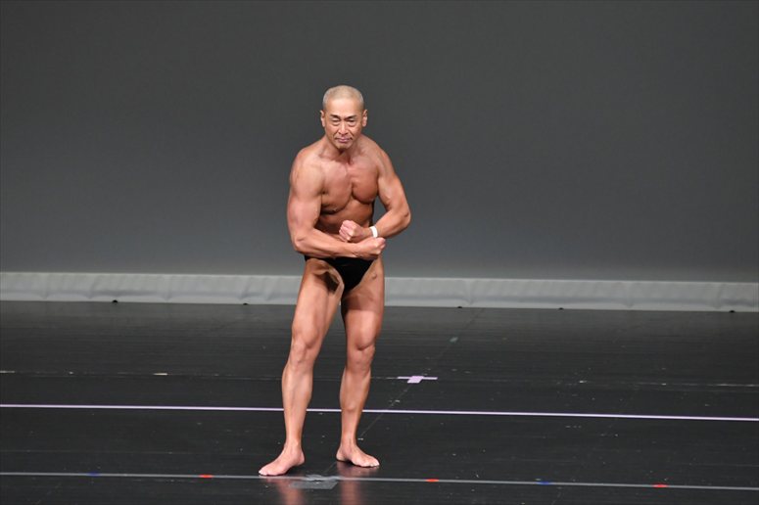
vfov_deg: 3.7
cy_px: 252
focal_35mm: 375
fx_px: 7902
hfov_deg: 5.5
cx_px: 380
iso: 4000
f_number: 5.6
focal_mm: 250
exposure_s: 1/400
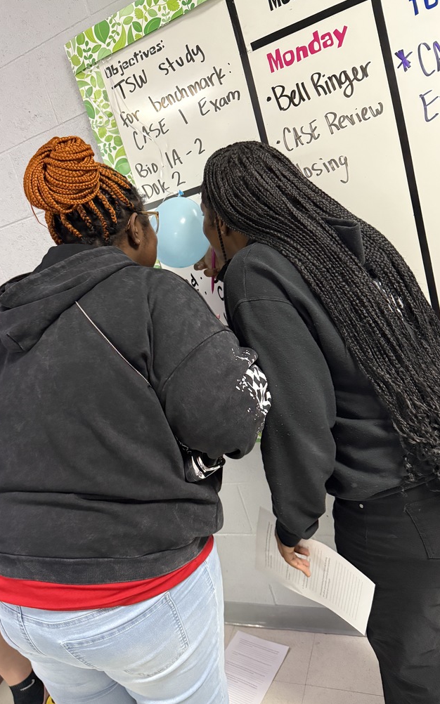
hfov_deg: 47.3
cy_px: 358
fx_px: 499
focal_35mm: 26
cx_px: 177
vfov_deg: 70.4
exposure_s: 1/60
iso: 800
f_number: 1.78
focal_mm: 6.76
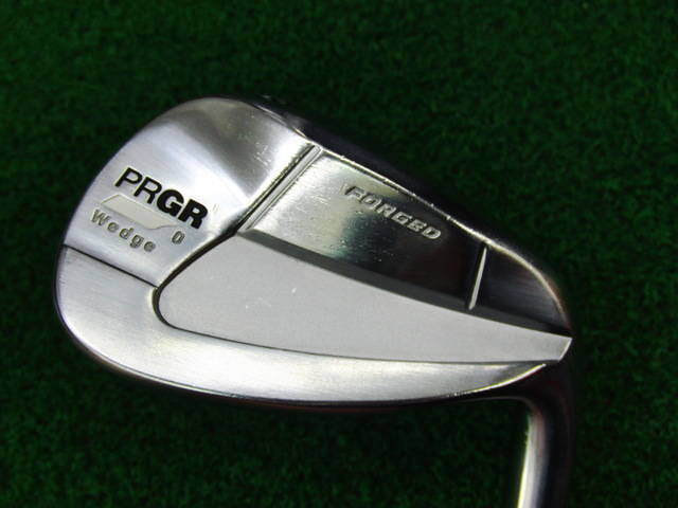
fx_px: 725
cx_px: 339
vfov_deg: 38.7
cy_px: 254
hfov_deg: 50.1
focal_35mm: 37
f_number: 3.6
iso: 125
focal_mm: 6.42
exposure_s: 1/80
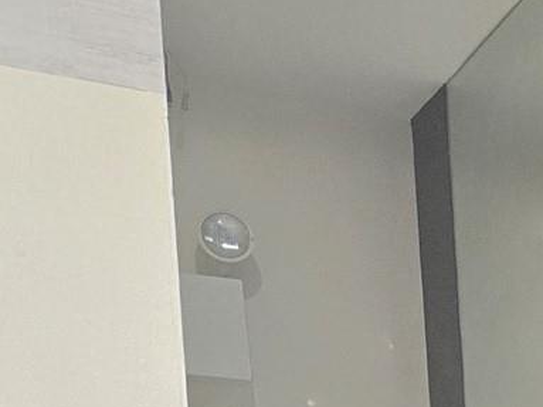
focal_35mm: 123
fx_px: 1929
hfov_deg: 12.4
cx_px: 1327
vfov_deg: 10.4
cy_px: 971
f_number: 1.8
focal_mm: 5.4
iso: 800
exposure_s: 1/120
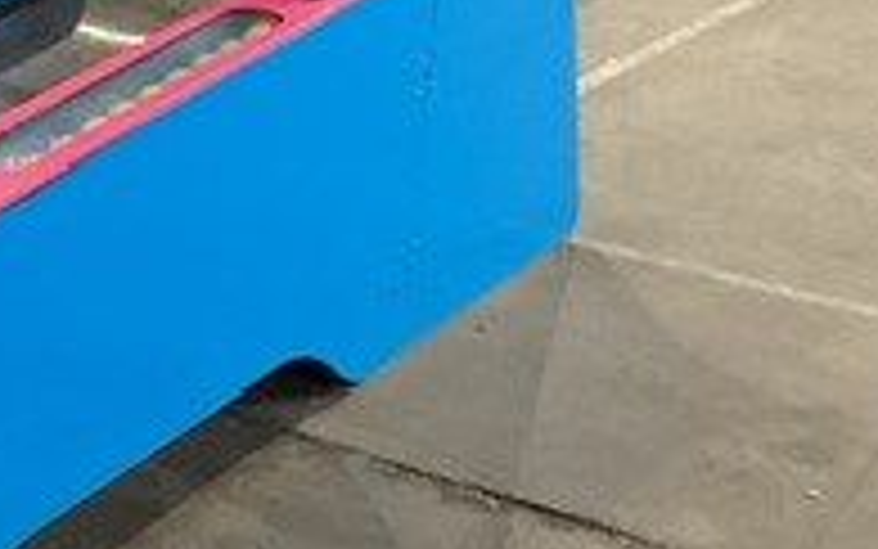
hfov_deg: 18.8
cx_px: 5
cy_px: -90
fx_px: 2585
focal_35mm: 108
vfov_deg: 11.9
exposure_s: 1/40
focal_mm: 3.3
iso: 400
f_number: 2.4
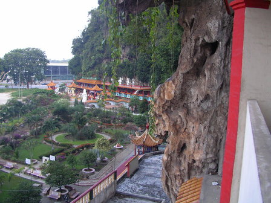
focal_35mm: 37
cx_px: 136
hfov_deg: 50.1
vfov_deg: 38.7
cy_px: 102
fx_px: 290
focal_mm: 5.7
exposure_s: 1/80
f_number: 2.8
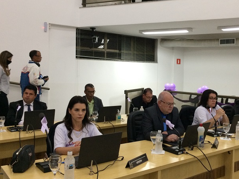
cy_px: 81
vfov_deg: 38.6
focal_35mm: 37
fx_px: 255
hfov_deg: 49.8
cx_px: 144
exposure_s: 1/30
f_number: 2.2
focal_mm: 4.15
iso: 160
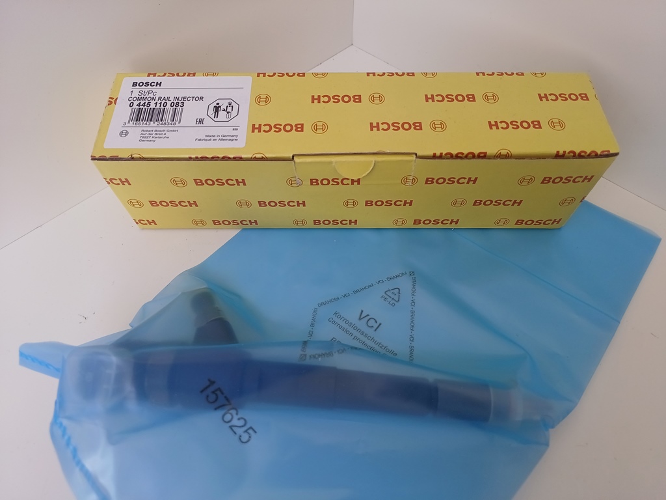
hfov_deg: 73.9
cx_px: 333
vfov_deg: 58.9
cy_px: 250
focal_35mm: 23
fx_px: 443
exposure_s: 1/50
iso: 50
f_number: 1.8
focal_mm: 5.06
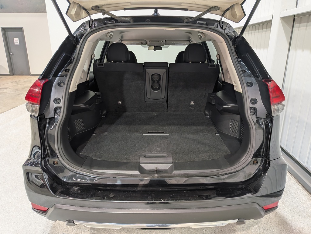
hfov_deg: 71.6
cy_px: 117
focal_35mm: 24
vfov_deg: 56.8
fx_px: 216
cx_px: 156
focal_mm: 4.53
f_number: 1.7
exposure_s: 1/25
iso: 36
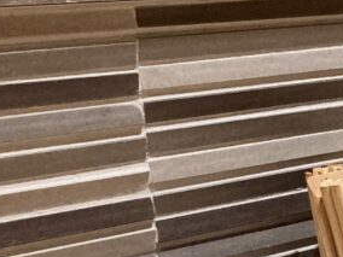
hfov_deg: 13.0
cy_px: 250
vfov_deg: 11.7
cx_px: 743
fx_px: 1248
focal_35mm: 126
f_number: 1.8
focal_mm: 3.99
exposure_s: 1/100
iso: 64
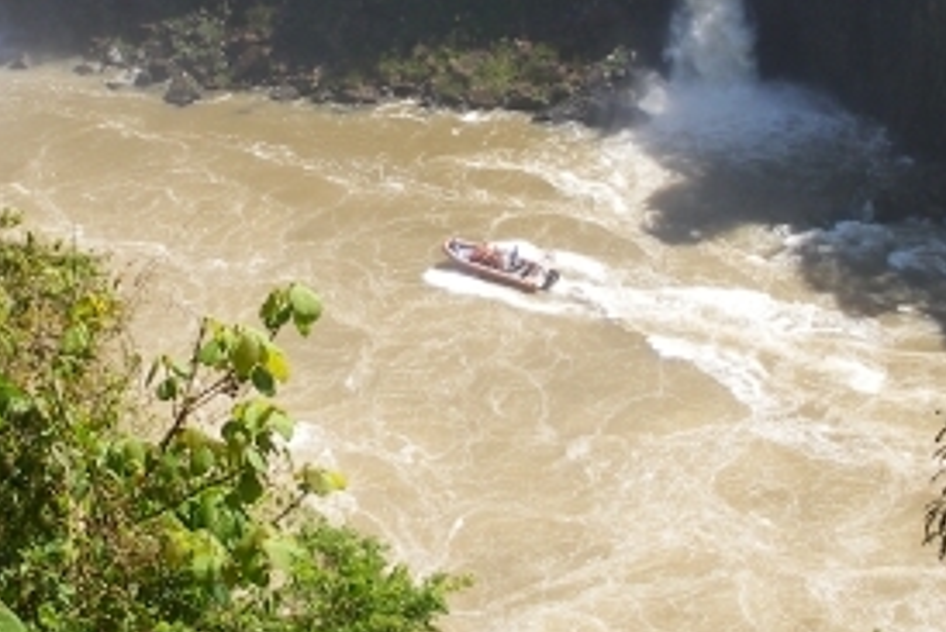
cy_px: 145
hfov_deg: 24.7
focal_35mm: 82
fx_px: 2156
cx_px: 380
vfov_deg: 16.6
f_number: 5.4
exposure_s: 1/160
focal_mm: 6.3
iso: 80
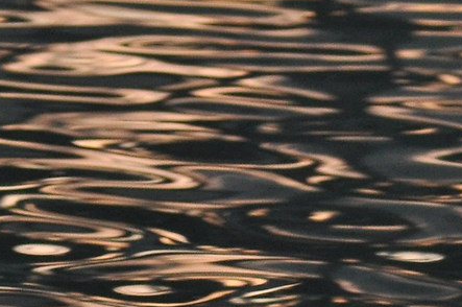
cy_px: 506
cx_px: -425
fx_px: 15621
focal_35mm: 1219
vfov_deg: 1.1
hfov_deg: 1.7
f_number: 5
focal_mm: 150
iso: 800
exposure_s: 1/250
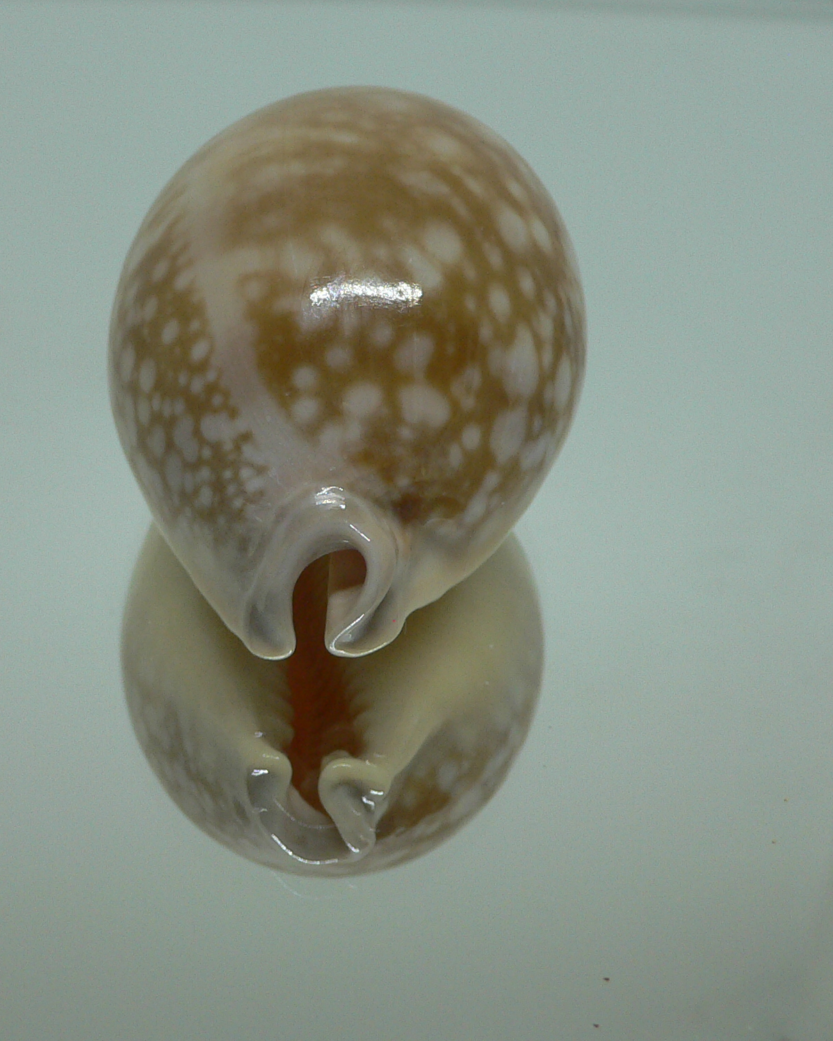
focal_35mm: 46
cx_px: 316
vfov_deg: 40.3
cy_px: 517
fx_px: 1417
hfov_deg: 32.6
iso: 100
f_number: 2.8
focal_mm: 4.6
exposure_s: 1/60
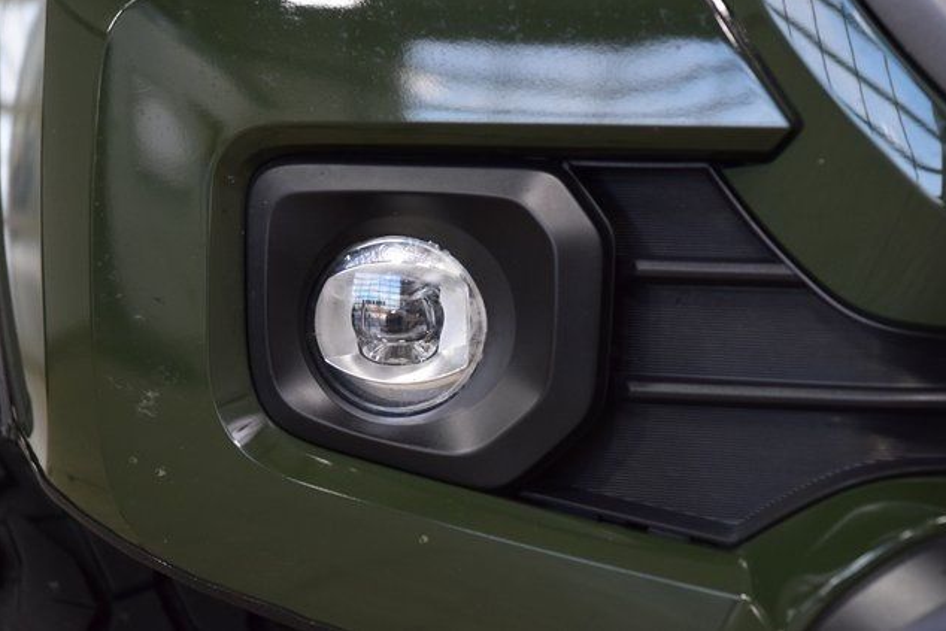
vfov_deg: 12.9
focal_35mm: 106
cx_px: 473
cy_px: 314
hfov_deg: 19.3
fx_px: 2786
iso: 1600
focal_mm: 70
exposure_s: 1/125
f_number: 4
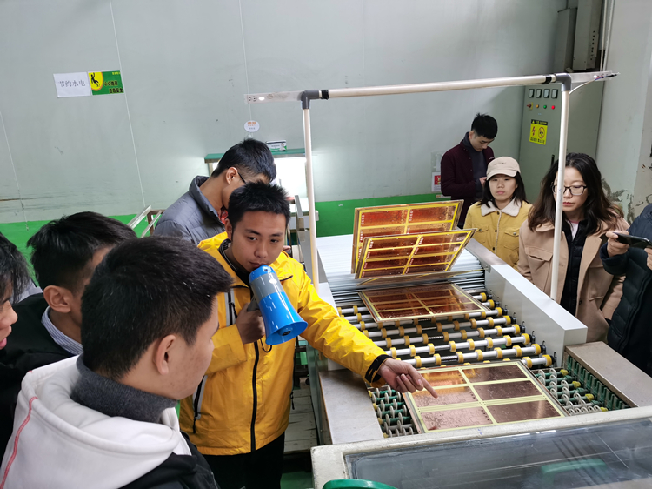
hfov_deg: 65.3
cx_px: 326
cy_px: 244
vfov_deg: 51.3
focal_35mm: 27
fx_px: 508
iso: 200
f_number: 1.6
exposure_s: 1/50
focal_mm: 5.56
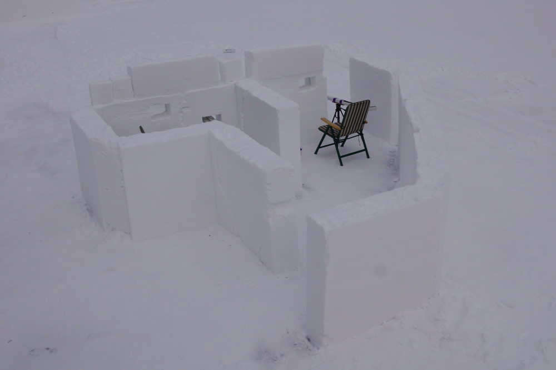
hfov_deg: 67.4
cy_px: 185
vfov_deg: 47.9
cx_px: 278
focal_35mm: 27
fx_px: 417
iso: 100
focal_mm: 18
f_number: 8
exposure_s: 1/80
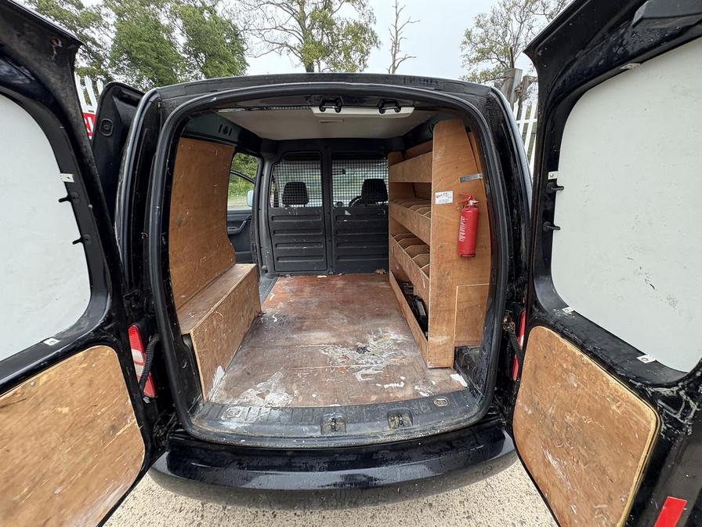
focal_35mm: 14
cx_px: 351
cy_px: 264
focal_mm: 2.22
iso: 80
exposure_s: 1/99
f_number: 2.2
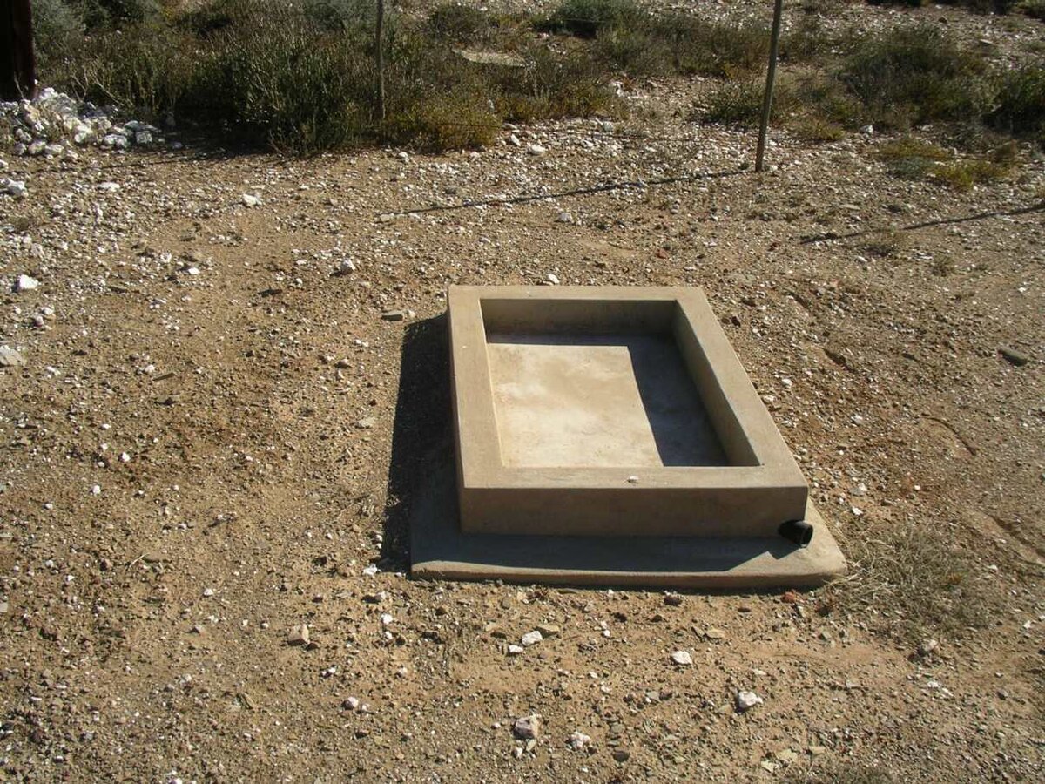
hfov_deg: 46.8
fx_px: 1208
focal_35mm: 40
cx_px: 522
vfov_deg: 36.0
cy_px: 392
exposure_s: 1/160
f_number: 7.1
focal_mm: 6.3
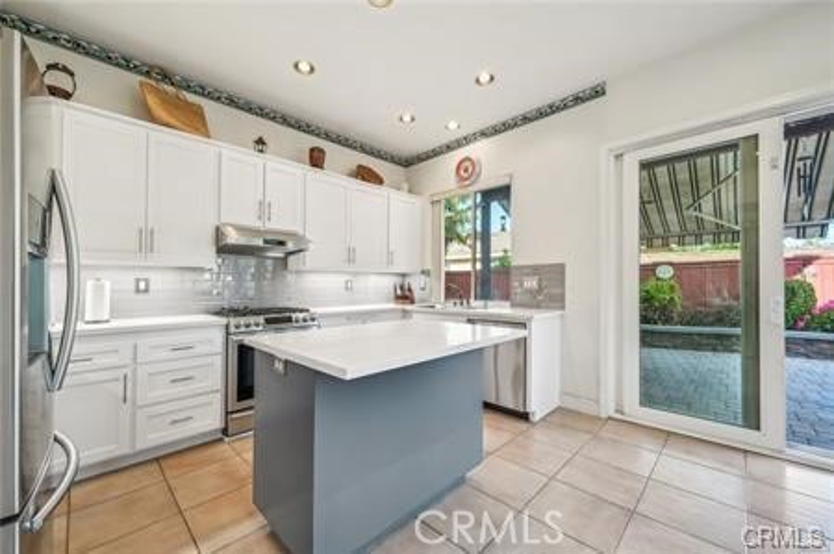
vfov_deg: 85.3
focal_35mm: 13
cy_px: 277
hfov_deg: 108.4
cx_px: 417
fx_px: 301
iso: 400
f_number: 8
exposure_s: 1/20
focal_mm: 13
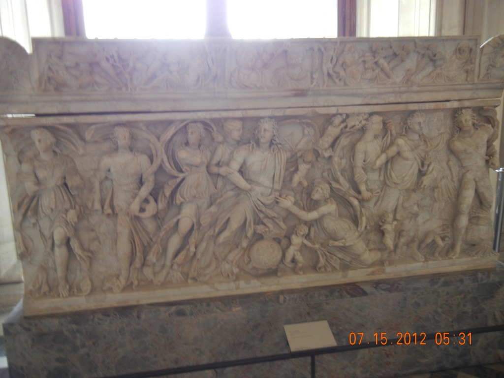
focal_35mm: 30
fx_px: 437
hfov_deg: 60.0
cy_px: 189
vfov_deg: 46.8
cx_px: 252
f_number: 3.5
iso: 200
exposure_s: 1/4.1
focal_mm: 5.4
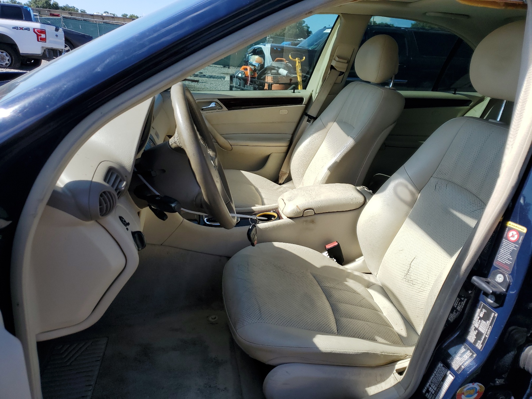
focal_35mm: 26
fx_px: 400
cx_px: 266
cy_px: 200
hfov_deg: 67.3
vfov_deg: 53.1
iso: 50
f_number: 1.5
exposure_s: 1/2000
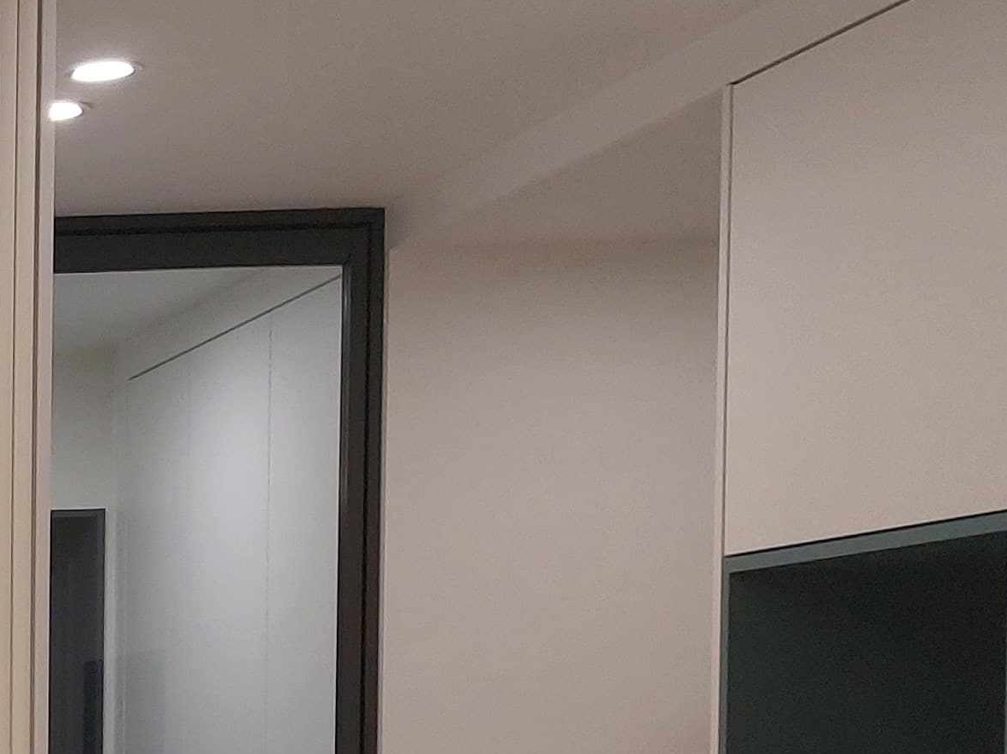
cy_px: 953
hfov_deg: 16.9
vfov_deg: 15.1
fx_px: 2734
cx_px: -851
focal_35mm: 94
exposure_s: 1/120
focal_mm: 5.23
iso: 80
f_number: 1.8
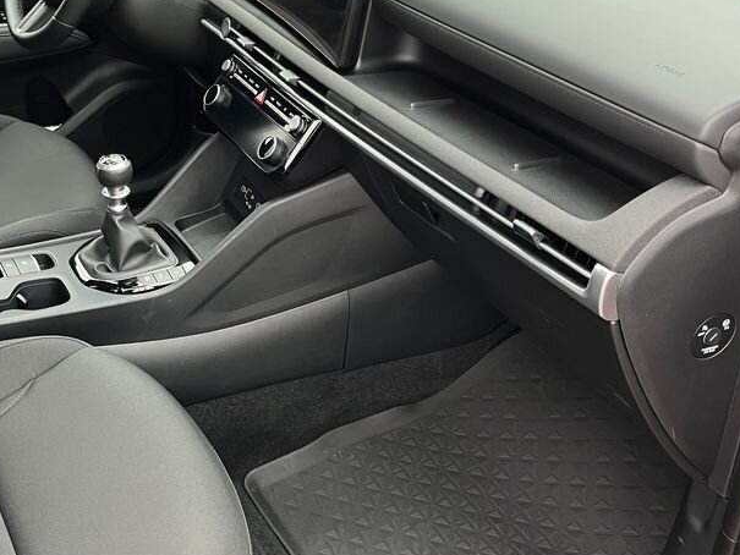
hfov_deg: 42.3
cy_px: 241
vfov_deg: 32.8
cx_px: 245
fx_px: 941
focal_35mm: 44
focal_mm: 5.1
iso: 250
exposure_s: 1/60
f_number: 1.6
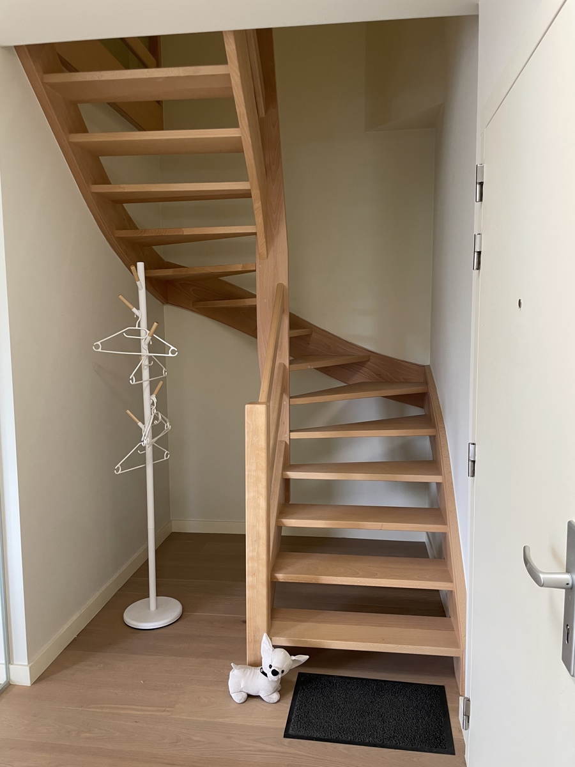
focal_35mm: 26
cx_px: 288
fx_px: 576
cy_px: 384
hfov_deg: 53.1
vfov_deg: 67.3
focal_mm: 4.2
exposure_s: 1/50
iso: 100
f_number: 1.6
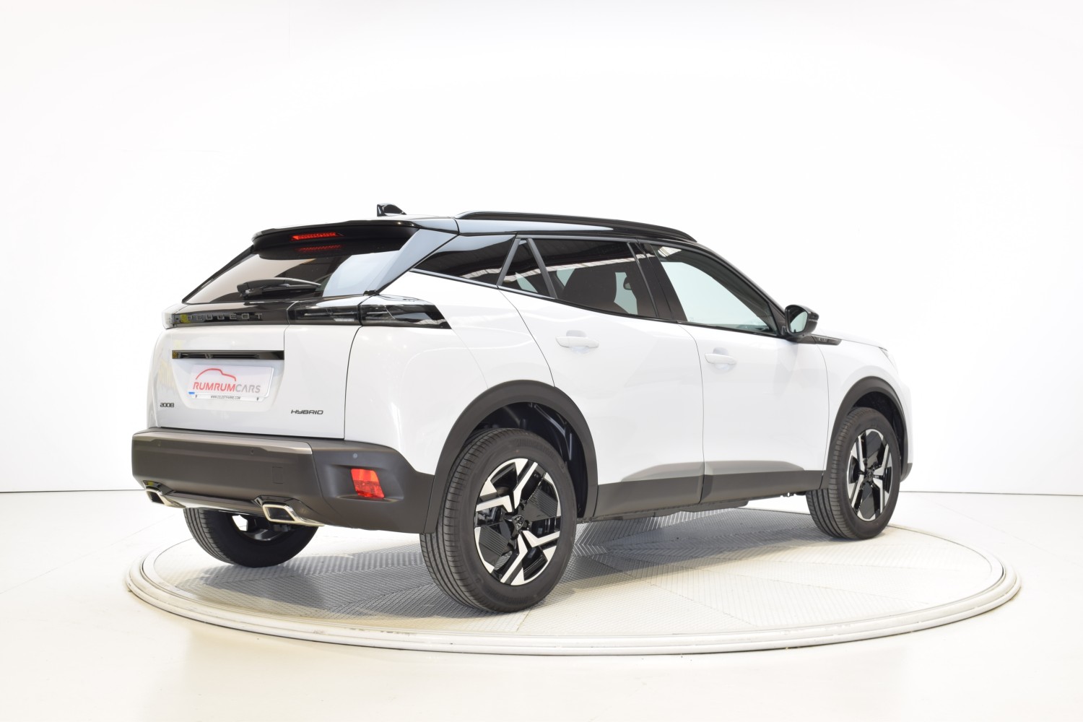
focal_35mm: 45
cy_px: 361
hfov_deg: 43.6
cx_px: 542
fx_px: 1354
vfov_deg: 29.9
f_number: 11
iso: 100
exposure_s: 1/2
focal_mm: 30
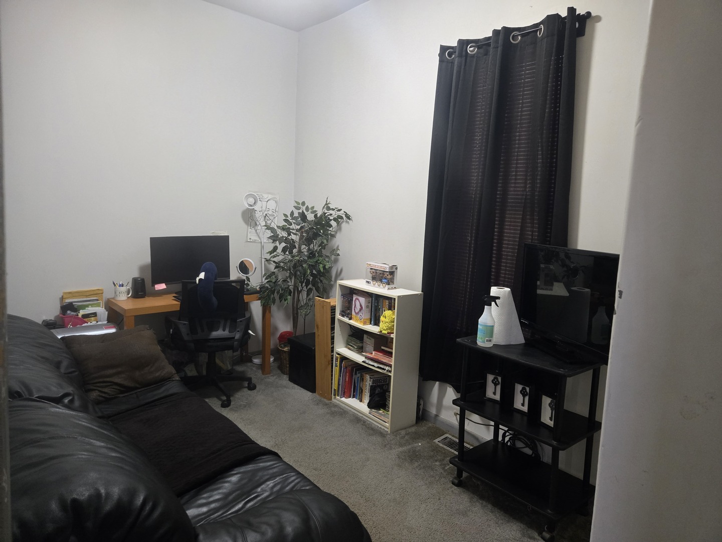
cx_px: 361
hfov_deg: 73.9
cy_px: 271
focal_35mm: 23
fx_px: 480
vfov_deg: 58.9
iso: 640
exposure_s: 1/60
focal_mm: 5.4
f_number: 1.8
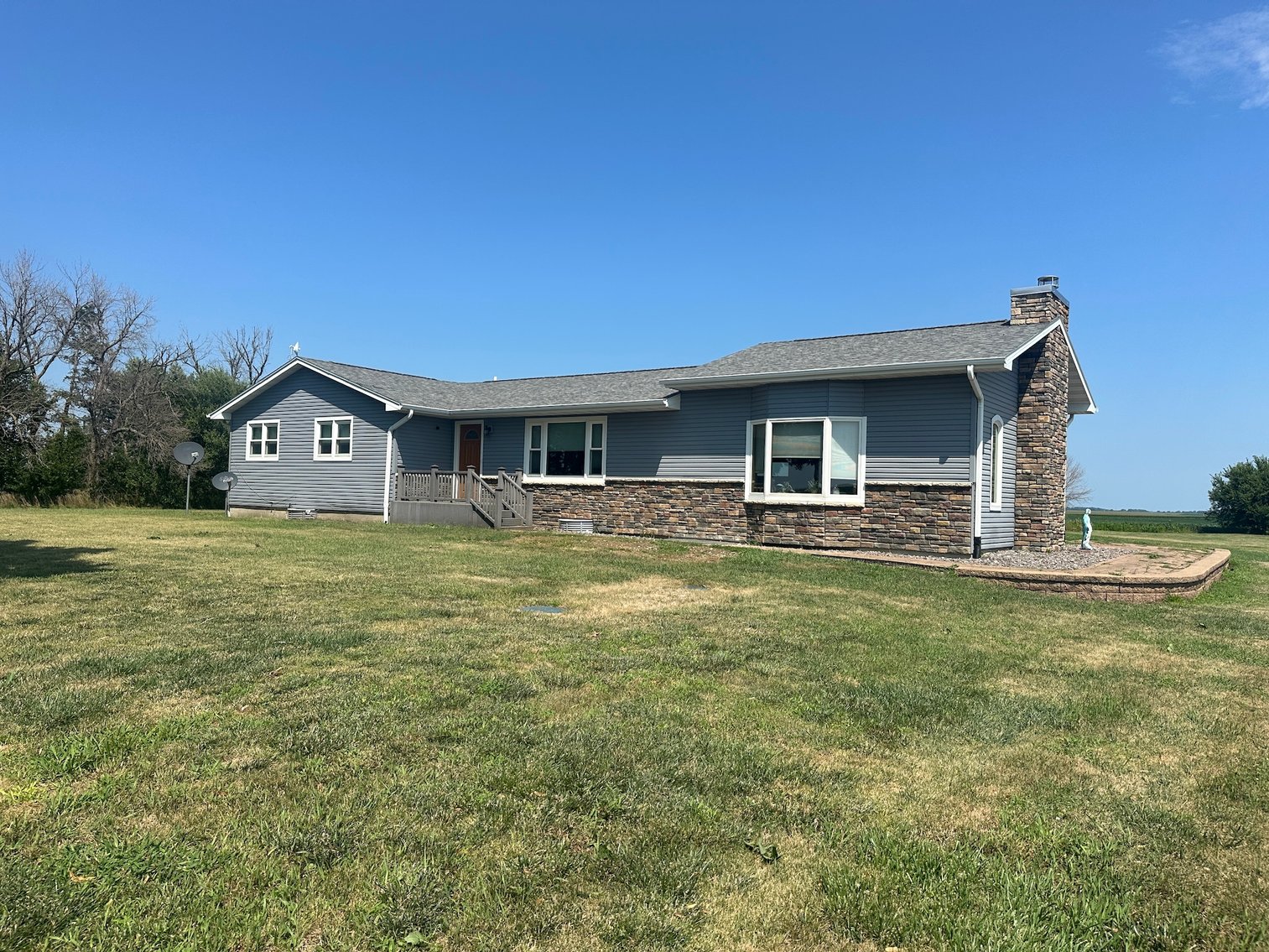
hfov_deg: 71.6
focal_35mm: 24
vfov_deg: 56.8
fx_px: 880
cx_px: 634
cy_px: 476
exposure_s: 1/5000
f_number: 1.78
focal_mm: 6.86
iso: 80
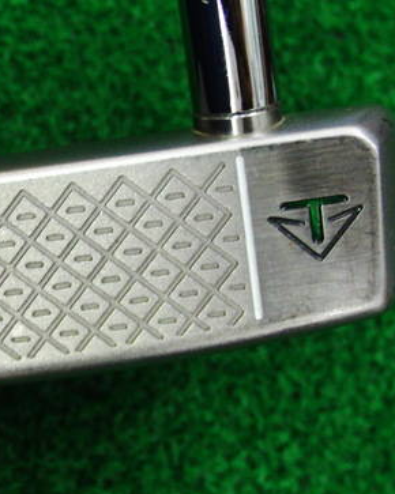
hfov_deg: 20.3
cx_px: 49
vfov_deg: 25.7
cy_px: 218
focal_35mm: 74
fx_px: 1082
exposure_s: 1/60
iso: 400
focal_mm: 7.54
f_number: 3.7
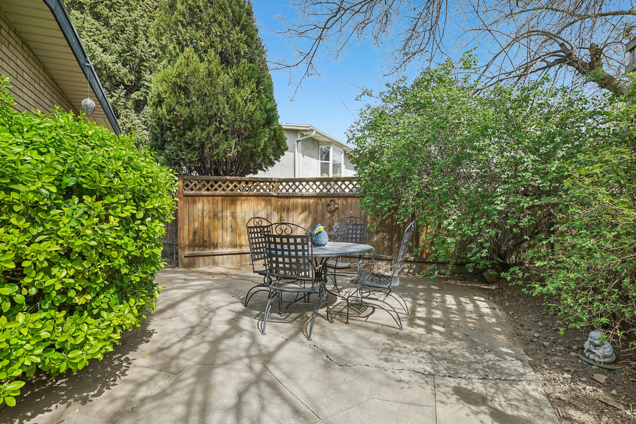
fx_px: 318
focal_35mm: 18
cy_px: 212
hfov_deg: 90.0
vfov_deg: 67.4
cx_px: 318
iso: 100
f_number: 8
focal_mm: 18
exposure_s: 1/80
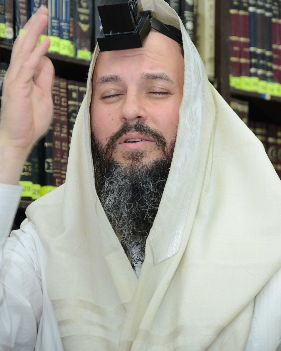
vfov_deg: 10.8
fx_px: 1856
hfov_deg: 8.7
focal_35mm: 179
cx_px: 140
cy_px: 140
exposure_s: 1/80
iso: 1000
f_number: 5.6
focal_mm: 105
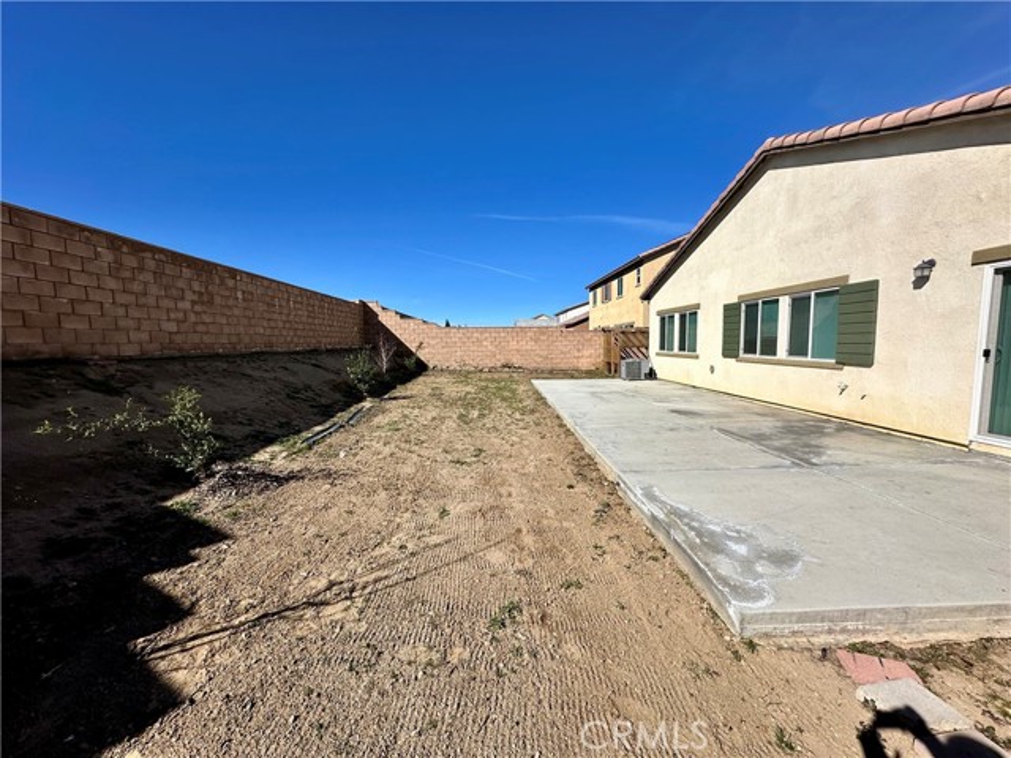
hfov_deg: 102.1
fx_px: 409
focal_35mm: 14
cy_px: 379
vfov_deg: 85.7
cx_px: 506
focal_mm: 2.22
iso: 50
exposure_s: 1/4132
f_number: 2.2
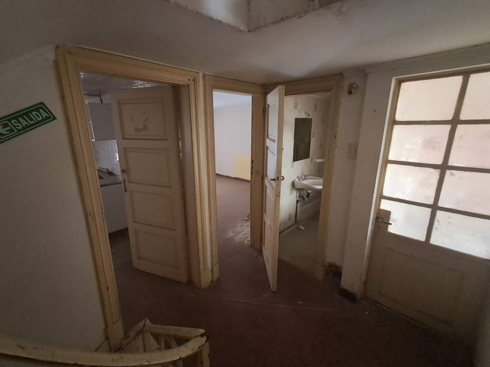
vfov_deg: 78.1
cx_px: 245
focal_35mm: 16
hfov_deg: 94.5
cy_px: 184
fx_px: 226
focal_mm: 1.64
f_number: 2.2
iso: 500
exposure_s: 1/24
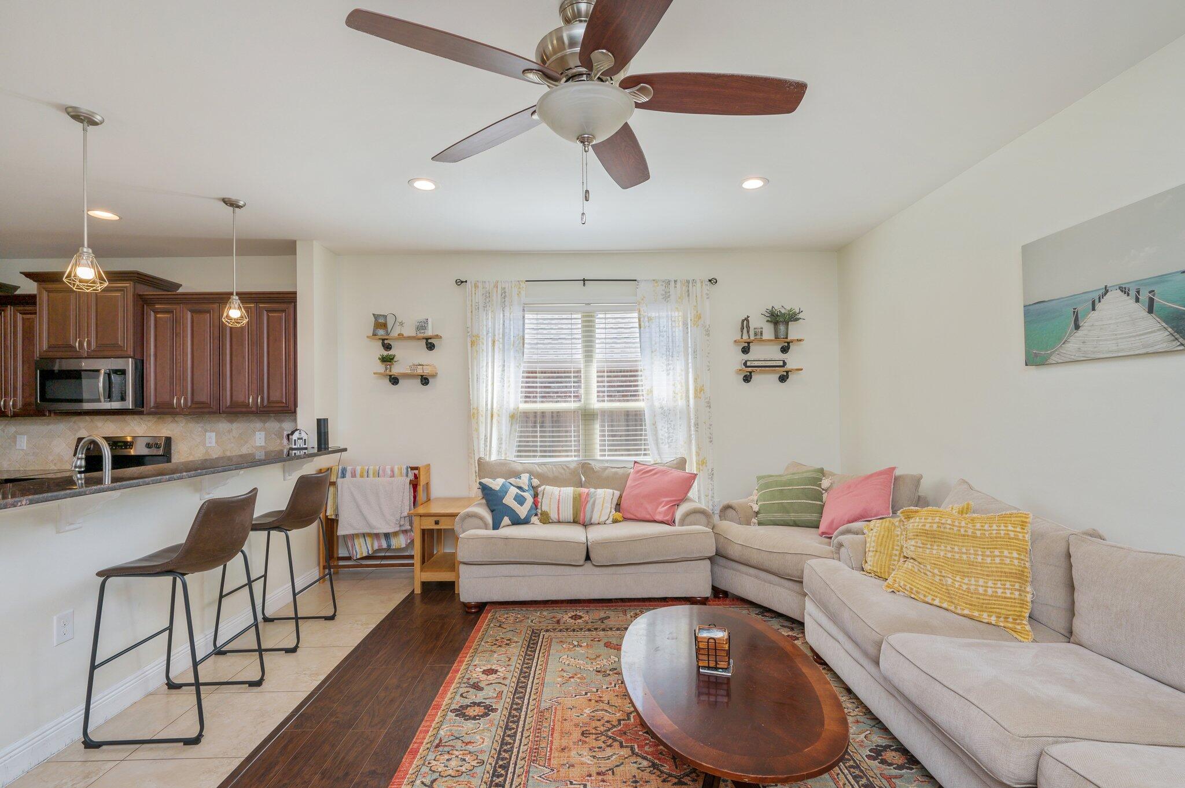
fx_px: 526
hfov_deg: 96.8
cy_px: 394
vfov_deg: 73.7
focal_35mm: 16
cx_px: 592
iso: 320
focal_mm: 16
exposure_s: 1/30
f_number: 9
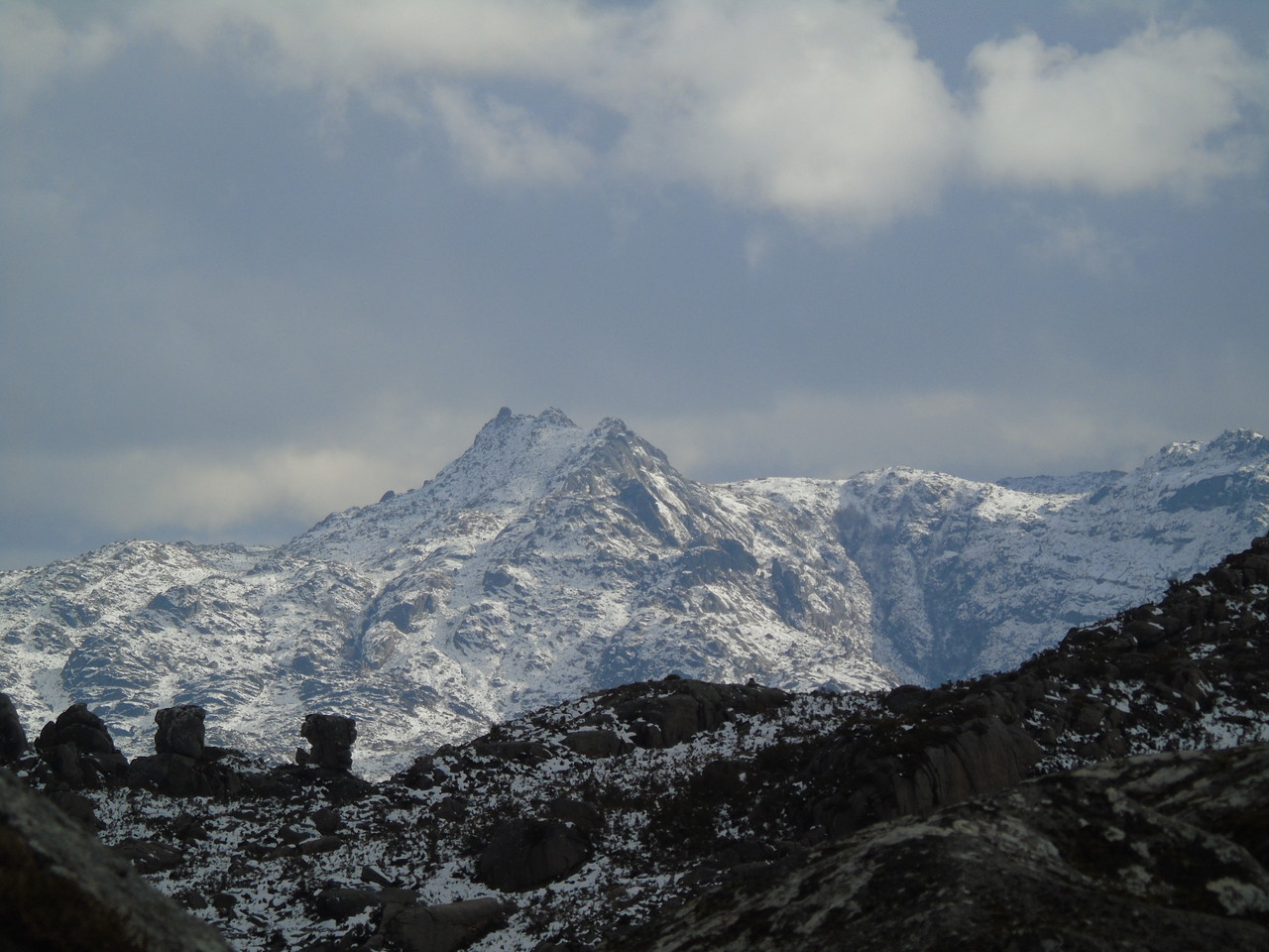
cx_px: 634
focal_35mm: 317
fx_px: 11621
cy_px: 476
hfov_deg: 6.3
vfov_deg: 4.7
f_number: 5.1
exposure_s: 1/800
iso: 80
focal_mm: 57
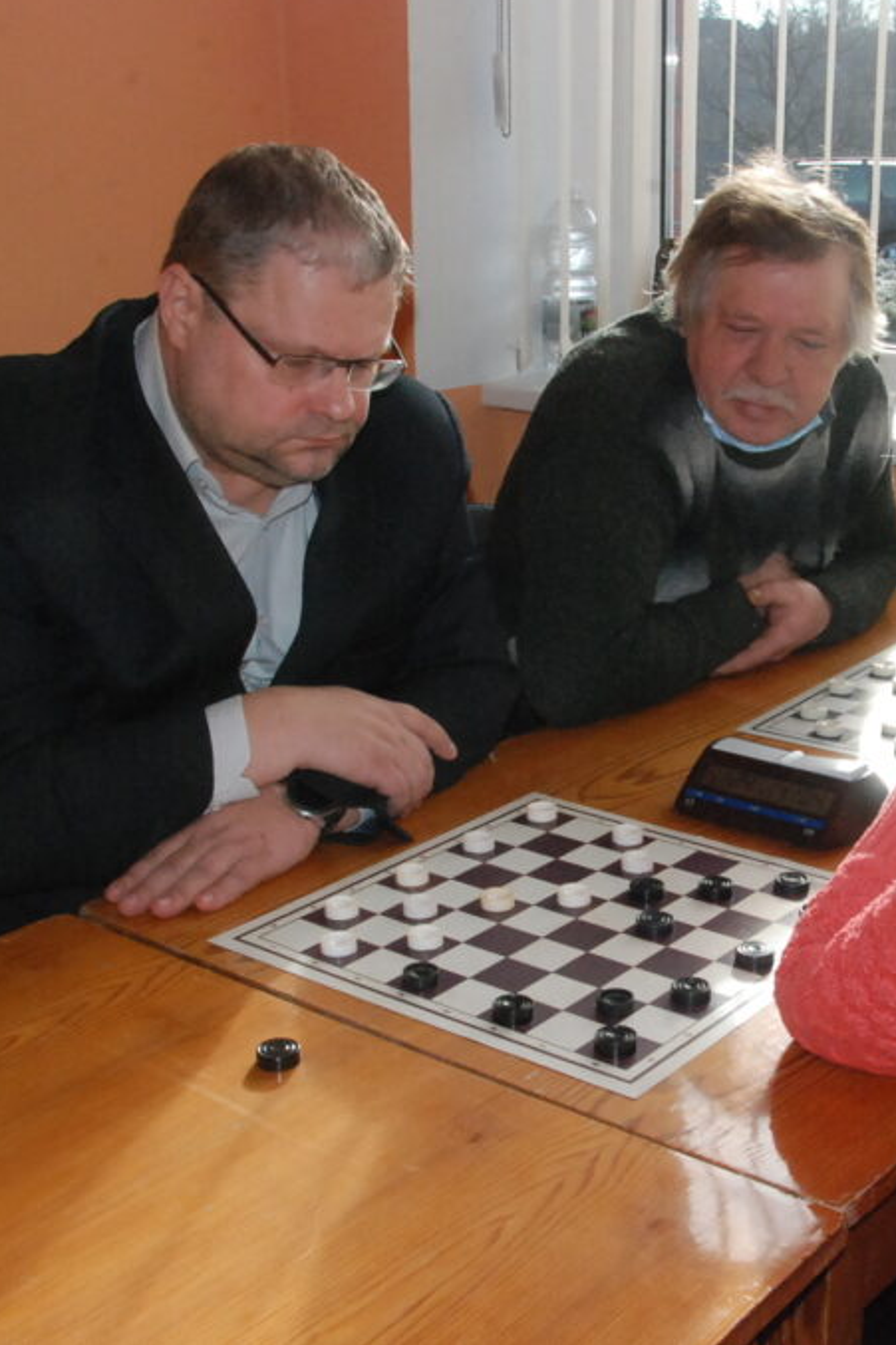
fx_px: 1867
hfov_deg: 26.5
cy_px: 669
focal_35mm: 50
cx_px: 721
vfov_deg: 39.6
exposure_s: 1/200
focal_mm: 22
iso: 1600
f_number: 16
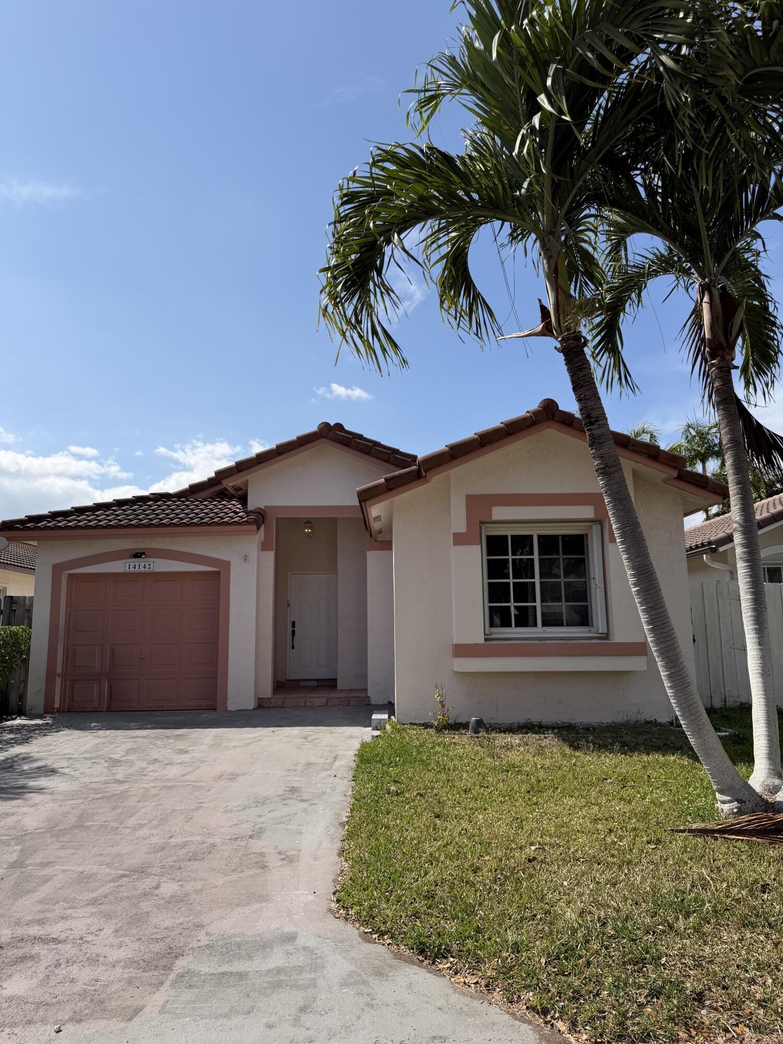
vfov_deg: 71.6
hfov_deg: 56.8
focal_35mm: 24
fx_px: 724
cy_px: 522
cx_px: 392
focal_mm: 6.76
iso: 80
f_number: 1.78
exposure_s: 1/6711
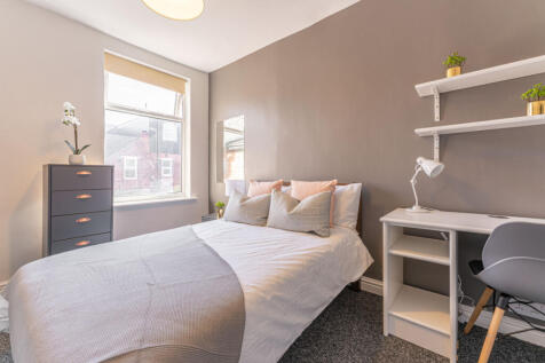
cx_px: 272
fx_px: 212
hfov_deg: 104.3
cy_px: 182
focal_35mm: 14
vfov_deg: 81.2
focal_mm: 14
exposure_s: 1/50
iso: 100
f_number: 5
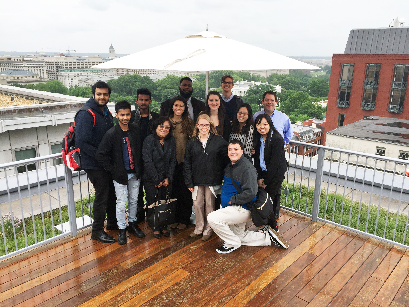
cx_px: 204
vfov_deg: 48.2
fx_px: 343
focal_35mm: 29
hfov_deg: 61.7
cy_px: 154
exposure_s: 1/344
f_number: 2.2
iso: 32
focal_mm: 4.15
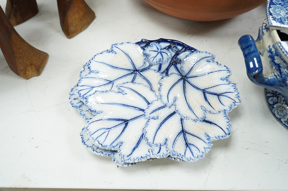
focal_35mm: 37
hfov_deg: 51.9
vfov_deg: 35.9
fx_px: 296
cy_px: 96
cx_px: 144
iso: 2500
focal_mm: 37
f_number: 6.3
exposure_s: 1/125
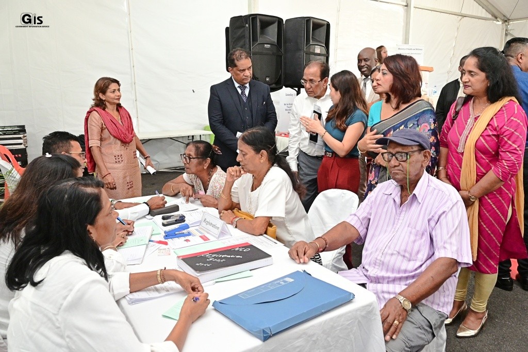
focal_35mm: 27
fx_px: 396
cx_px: 264
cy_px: 176
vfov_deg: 47.9
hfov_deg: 67.4
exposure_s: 1/200
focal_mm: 18
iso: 1600
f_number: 5.6
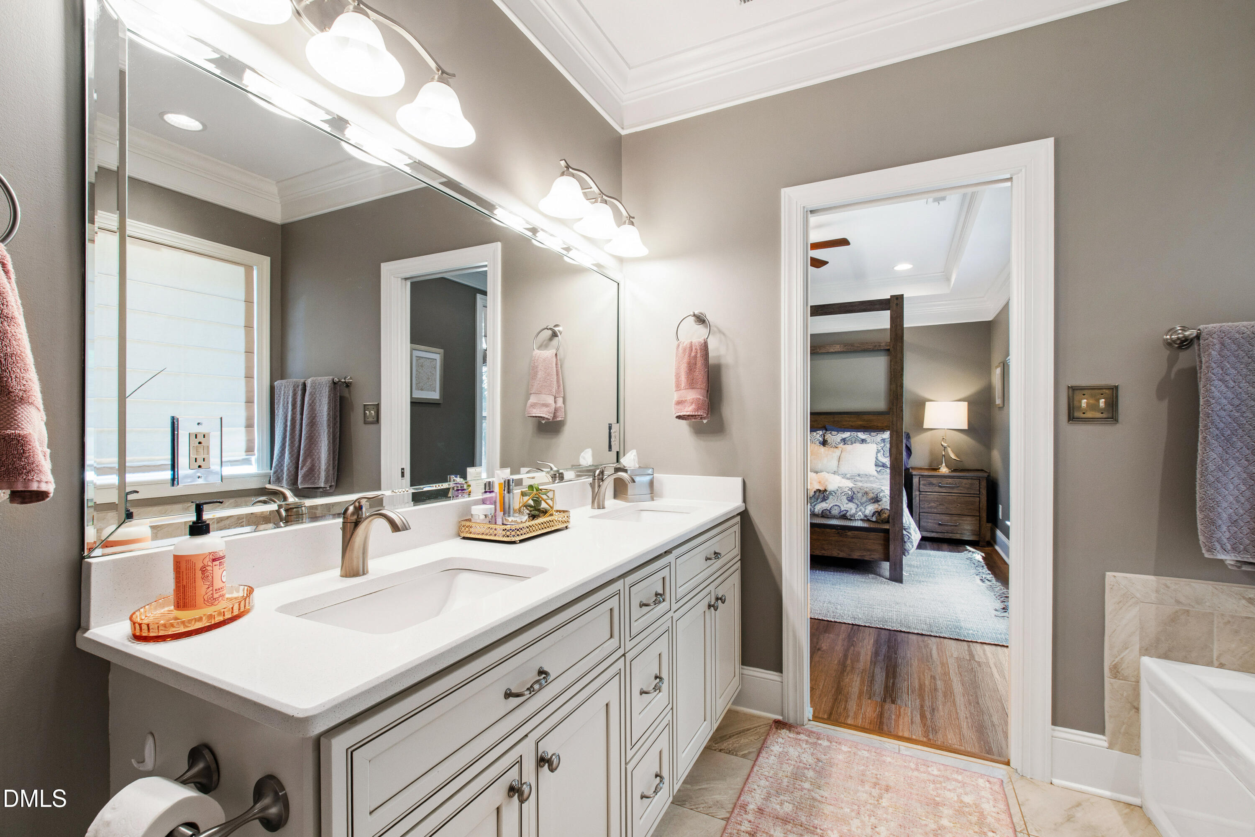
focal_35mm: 15
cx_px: 628
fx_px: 523
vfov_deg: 77.3
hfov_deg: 100.4
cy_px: 418
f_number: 8
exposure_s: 1/5
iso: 100
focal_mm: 10
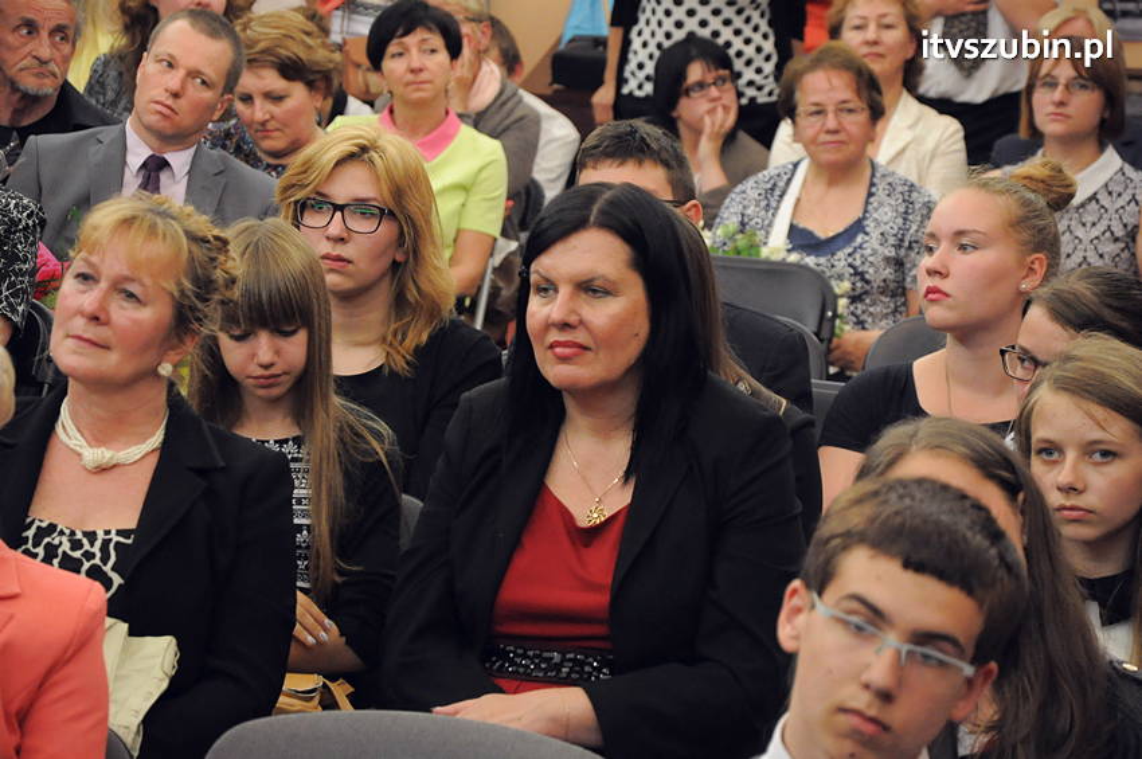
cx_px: 571
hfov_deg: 13.1
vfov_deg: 8.7
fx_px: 4991
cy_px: 380
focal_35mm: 158
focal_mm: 105
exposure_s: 1/80
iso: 2500
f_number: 5.6
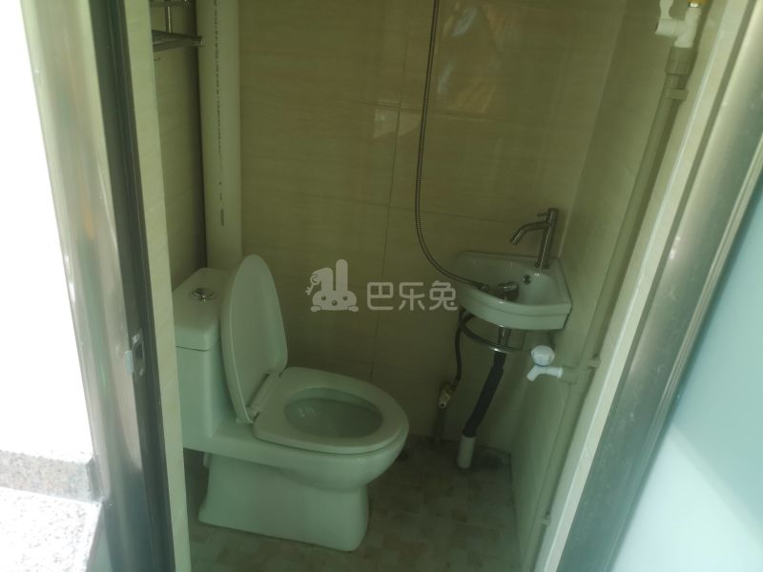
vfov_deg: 51.4
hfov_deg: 65.3
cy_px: 286
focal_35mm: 27
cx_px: 382
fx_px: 595
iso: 200
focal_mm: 5.58
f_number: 1.8
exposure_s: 1/50
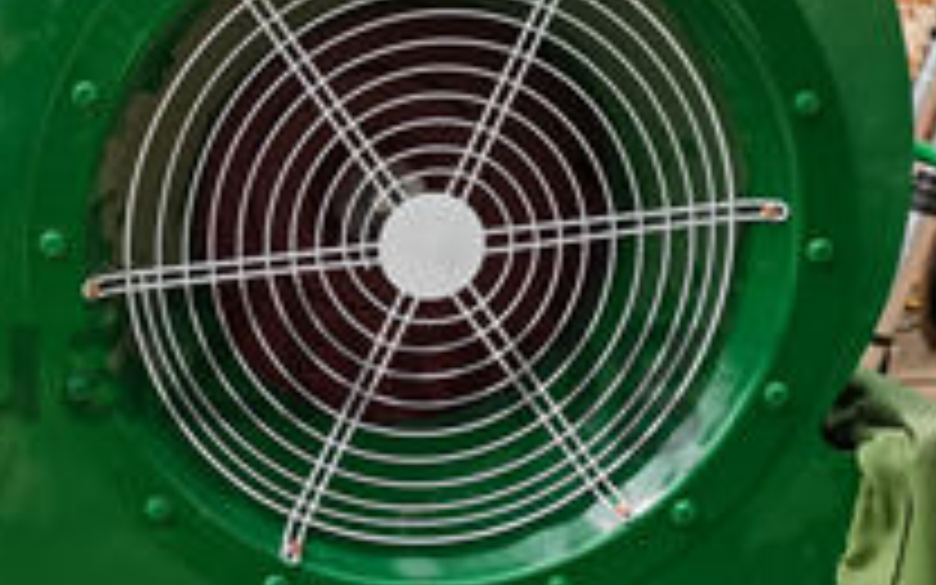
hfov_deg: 23.6
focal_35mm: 85
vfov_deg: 15.3
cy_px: 441
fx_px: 2168
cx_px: 76
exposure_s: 1/915
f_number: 1.8
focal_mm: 5.58
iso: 50
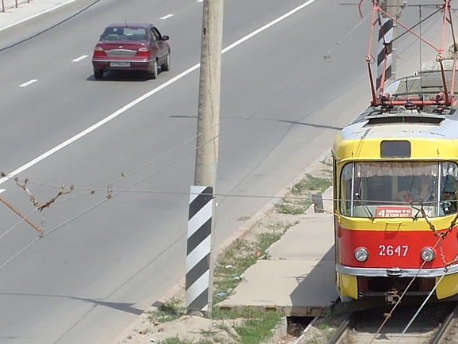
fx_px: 2462
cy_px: 160
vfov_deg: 8.0
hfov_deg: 10.6
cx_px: 276
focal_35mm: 186
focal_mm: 23.3
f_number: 6
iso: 80
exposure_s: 1/500
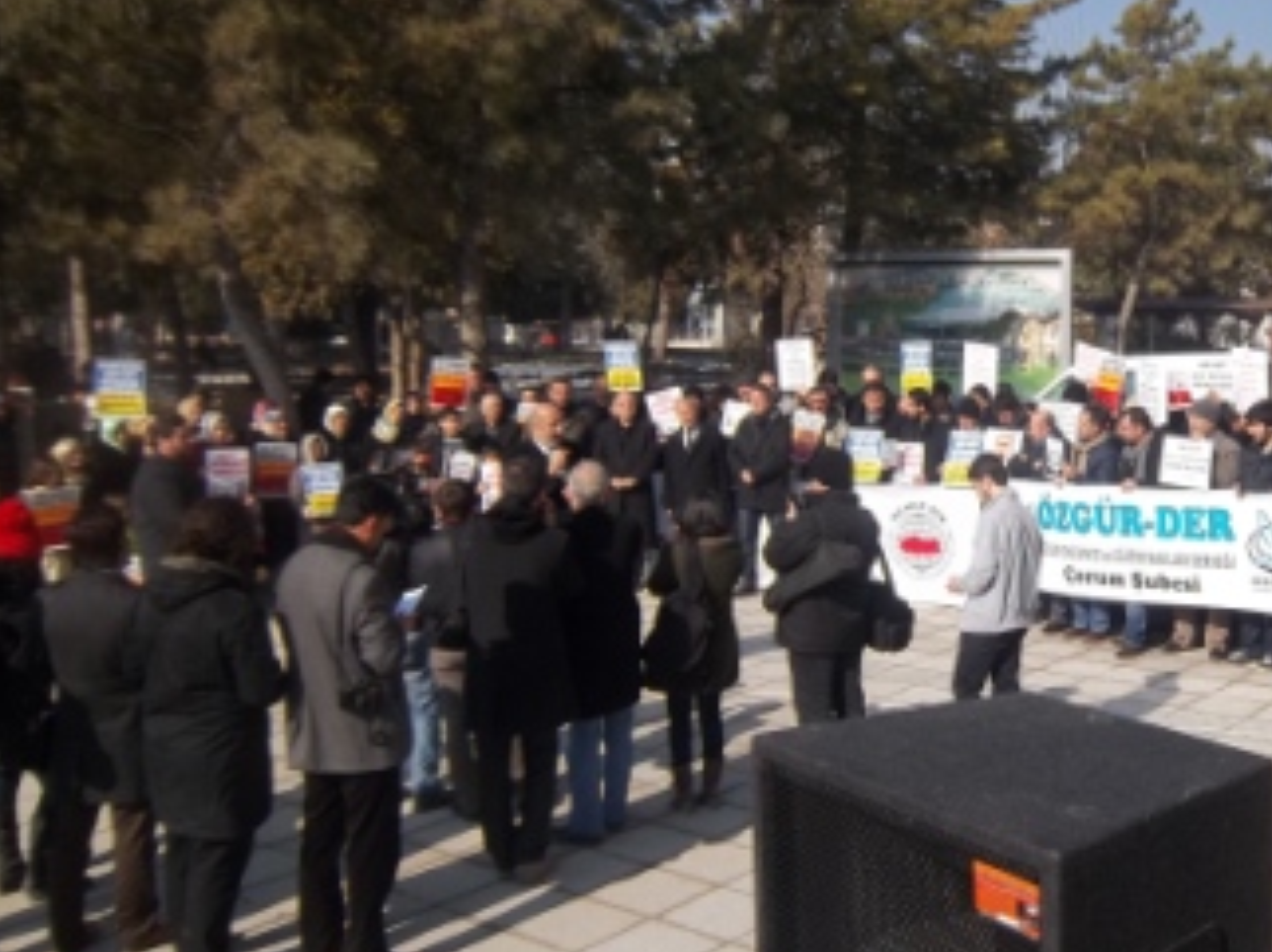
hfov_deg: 47.0
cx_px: 865
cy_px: 407
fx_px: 1432
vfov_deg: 36.7
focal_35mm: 39
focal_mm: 5.05
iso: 64
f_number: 7.86
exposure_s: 1/200
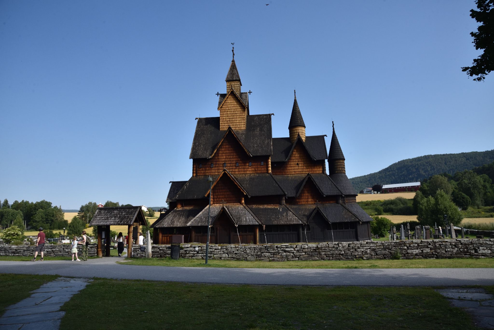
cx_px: 247
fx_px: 329
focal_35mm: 24
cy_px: 165
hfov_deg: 73.7
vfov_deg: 53.2
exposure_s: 1/1250
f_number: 11
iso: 1250
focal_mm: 24
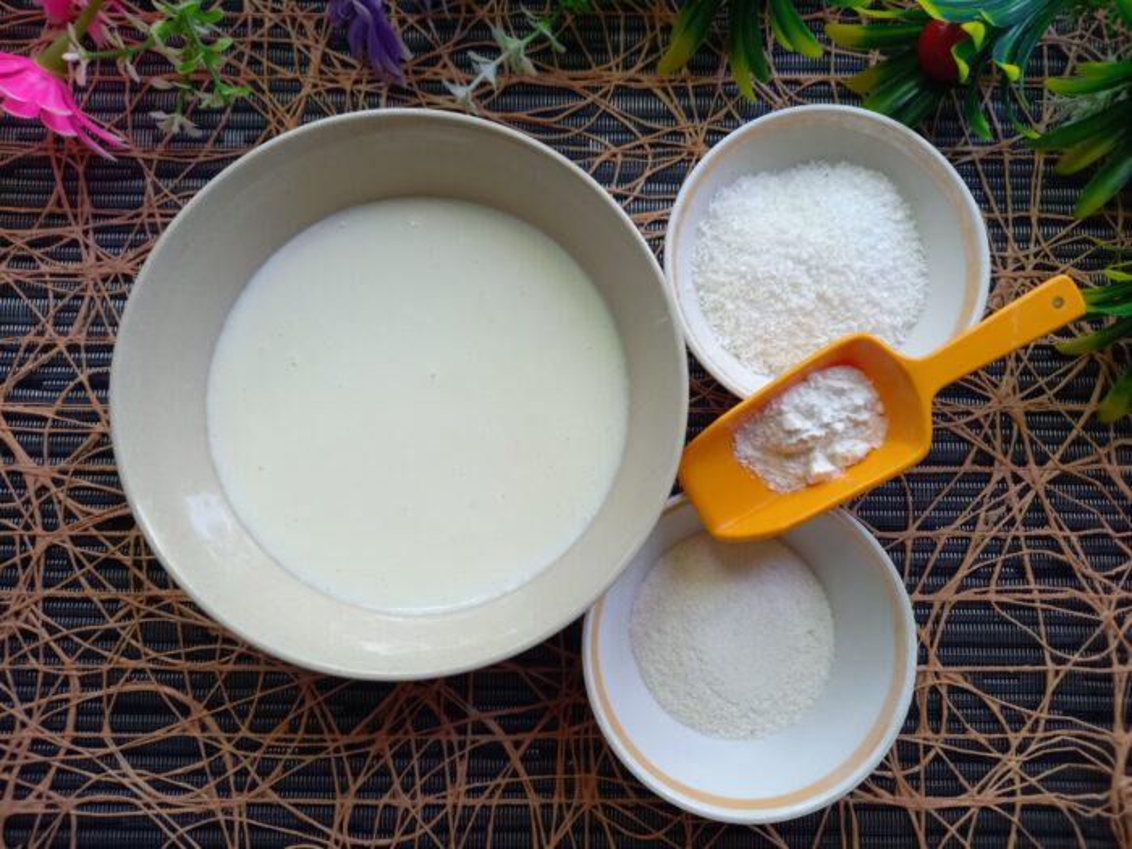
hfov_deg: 69.4
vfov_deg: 54.9
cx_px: 566
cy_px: 424
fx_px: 818
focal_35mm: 25
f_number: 1.8
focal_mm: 4.65
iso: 200
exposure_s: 1/50
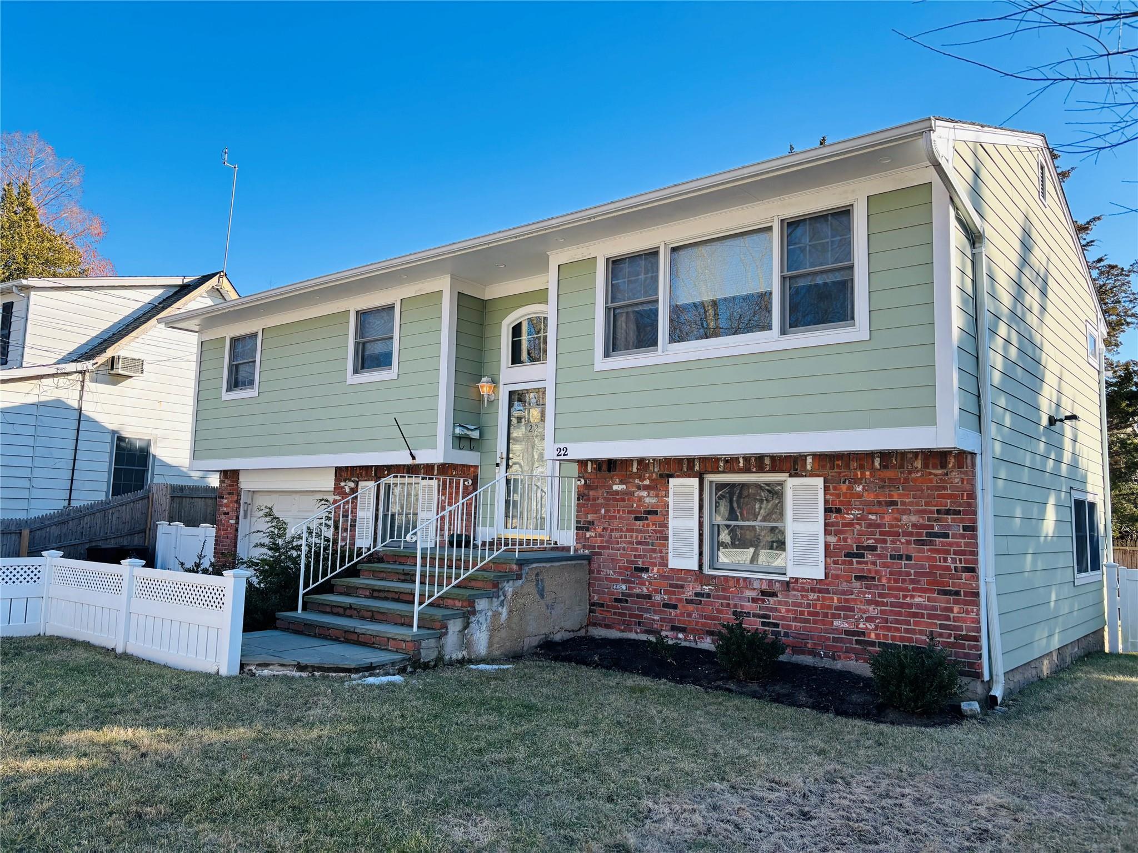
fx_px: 855
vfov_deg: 53.1
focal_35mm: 26
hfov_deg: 67.3
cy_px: 426
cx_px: 569
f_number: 1.6
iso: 50
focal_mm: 5.96
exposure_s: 1/1027
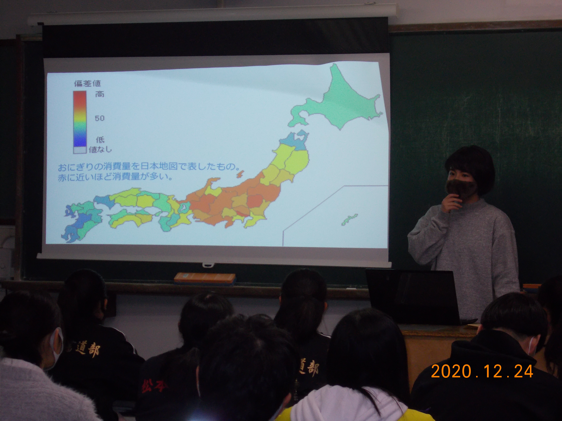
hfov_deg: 17.4
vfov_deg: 13.1
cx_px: 281
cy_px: 210
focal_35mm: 113
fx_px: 1835
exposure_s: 1/60
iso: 250
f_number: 6
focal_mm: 20.1
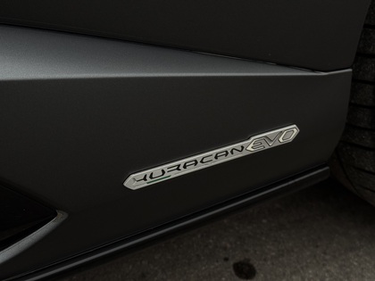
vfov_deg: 30.3
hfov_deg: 39.7
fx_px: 520
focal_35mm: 48
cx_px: 188
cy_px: 140
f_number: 1.78
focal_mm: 6.76
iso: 100
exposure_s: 1/1085
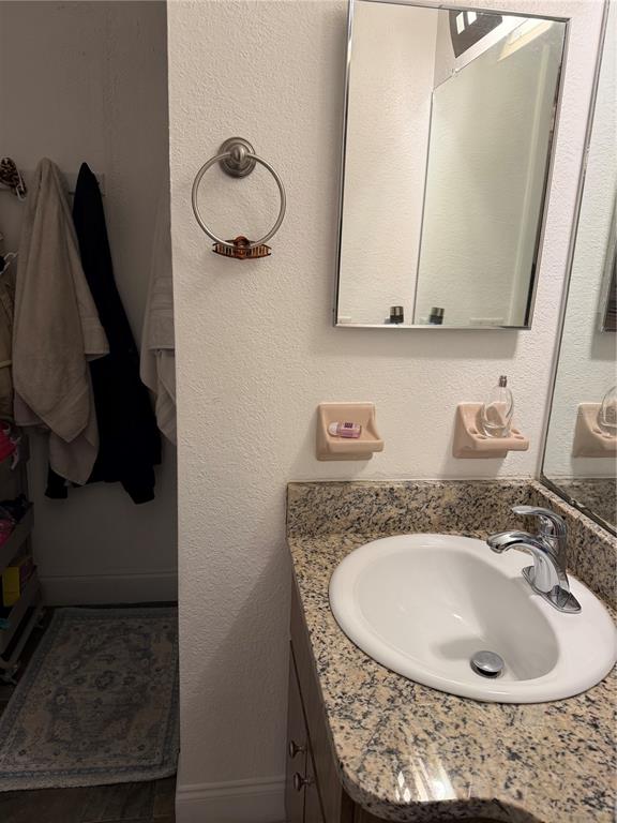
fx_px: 570
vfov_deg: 71.6
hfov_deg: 56.8
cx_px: 308
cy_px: 412
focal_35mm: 24
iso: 160
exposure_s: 1/60
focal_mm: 6.76
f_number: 1.78
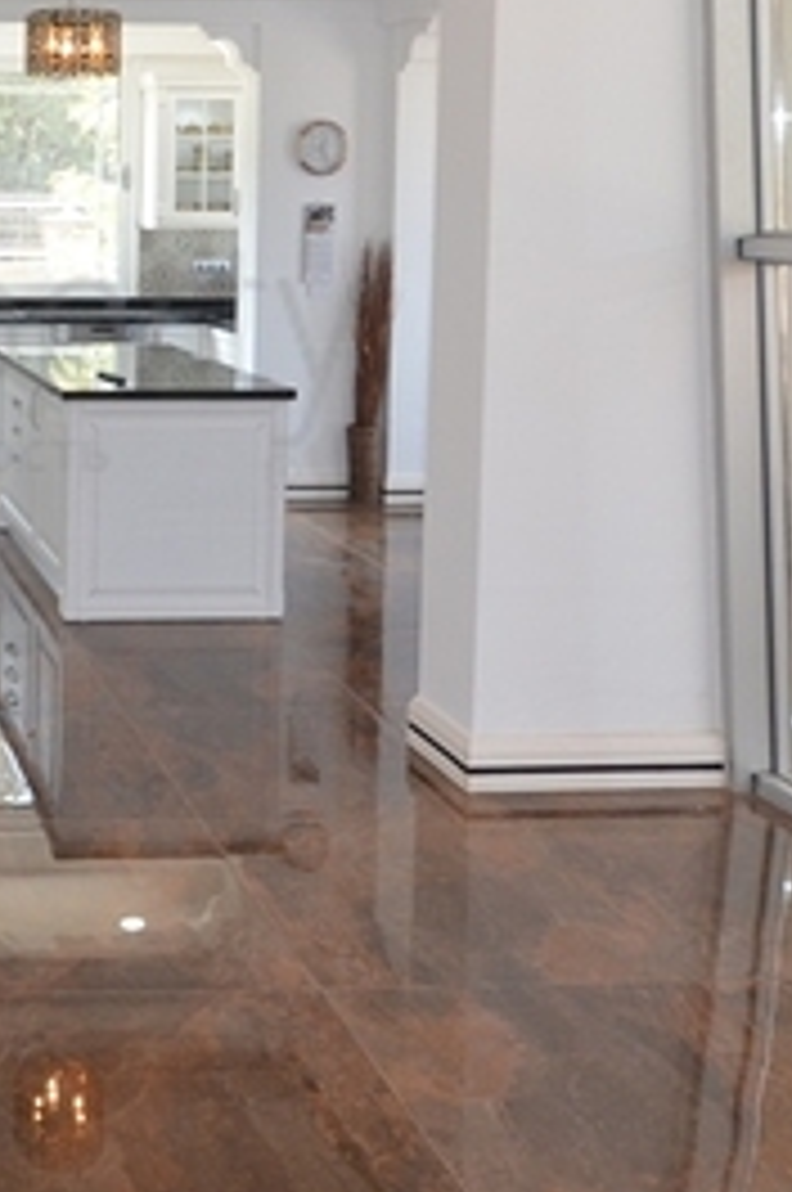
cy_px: 279
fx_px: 1356
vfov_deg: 45.6
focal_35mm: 41
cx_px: -178
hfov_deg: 28.1
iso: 400
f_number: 7.1
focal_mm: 10
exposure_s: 1/60
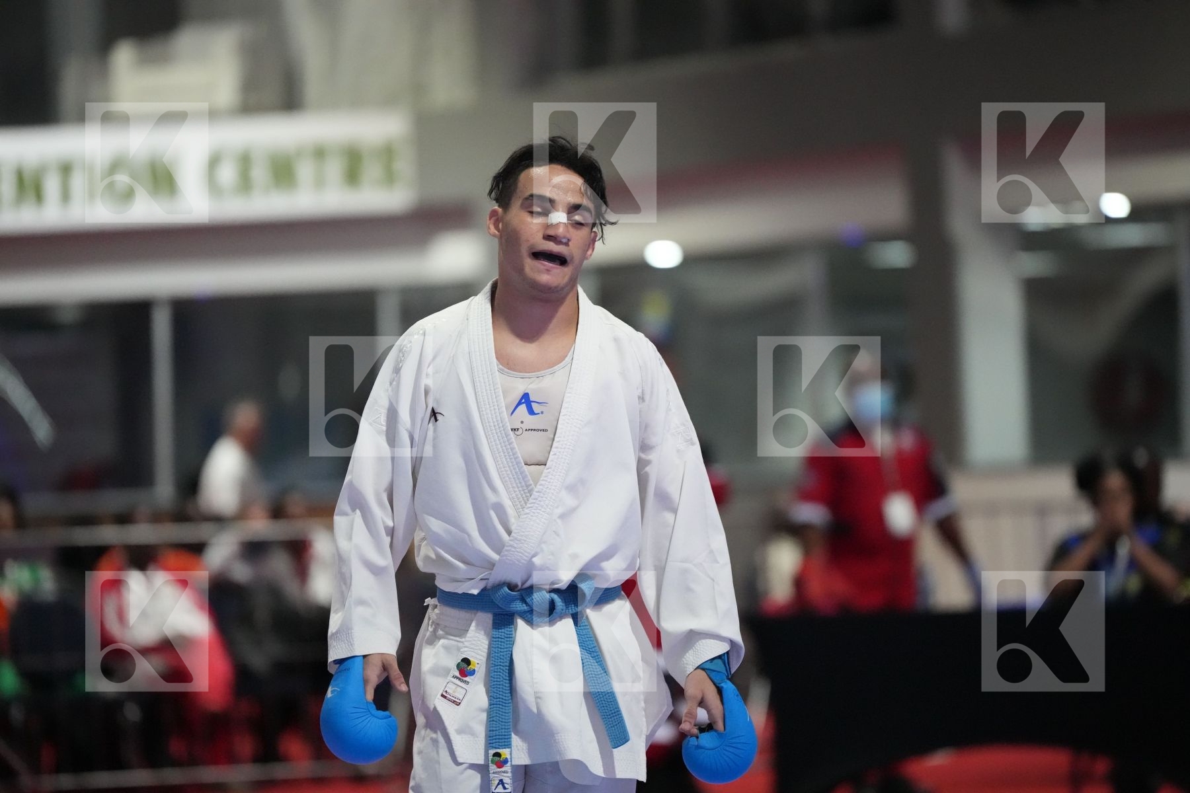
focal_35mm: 200
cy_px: 396
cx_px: 595
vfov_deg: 6.9
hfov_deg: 10.3
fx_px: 6611
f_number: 2.8
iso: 12800
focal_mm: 200
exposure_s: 1/800
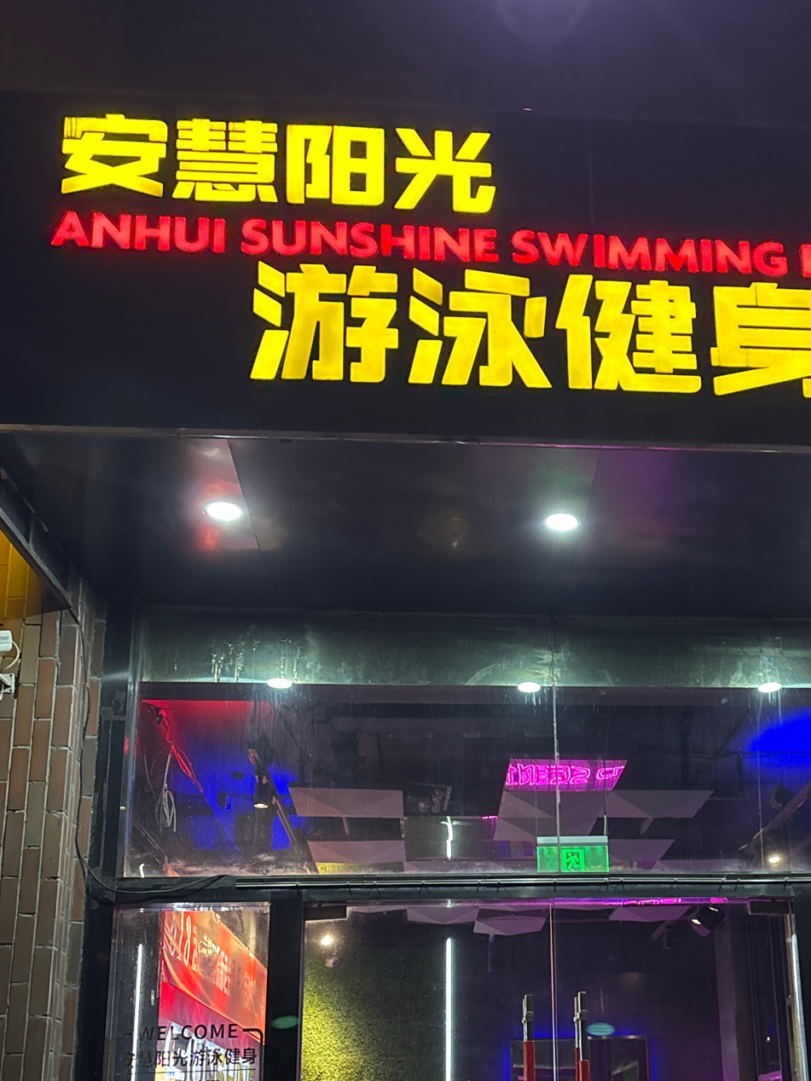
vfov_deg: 44.6
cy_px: 773
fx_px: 1281
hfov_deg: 34.5
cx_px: 592
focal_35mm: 41
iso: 500
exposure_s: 1/50
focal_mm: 5.96
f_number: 1.6
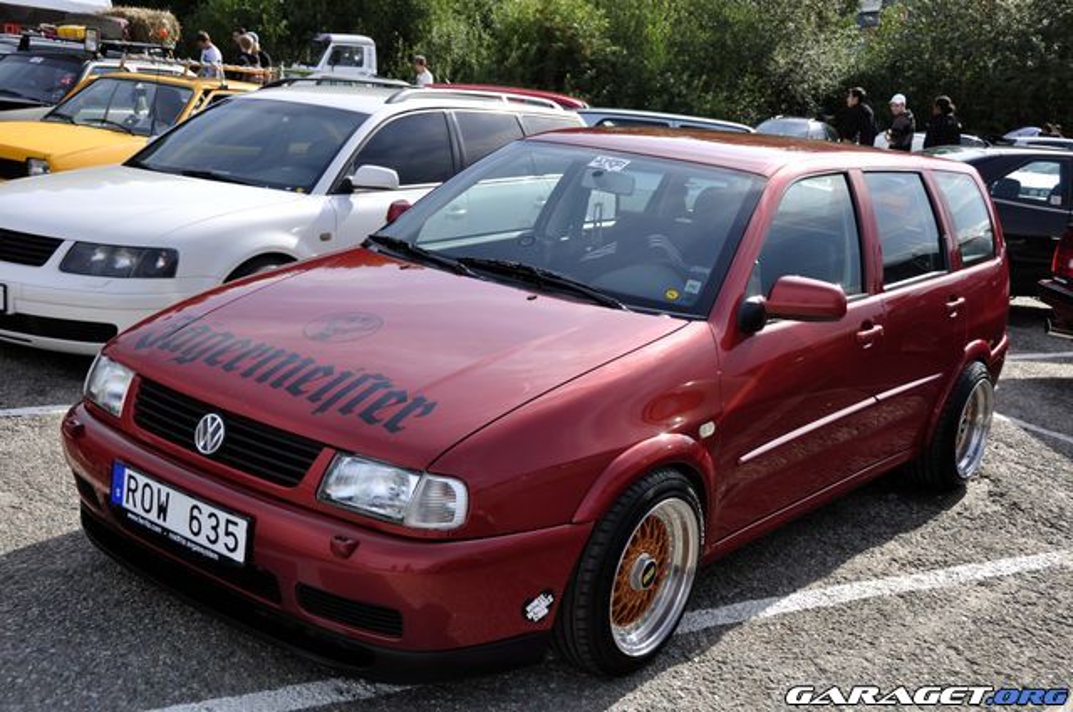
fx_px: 1206
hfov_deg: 48.0
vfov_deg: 32.9
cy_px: 356
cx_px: 536
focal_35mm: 40
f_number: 6.3
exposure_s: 1/160
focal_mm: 27
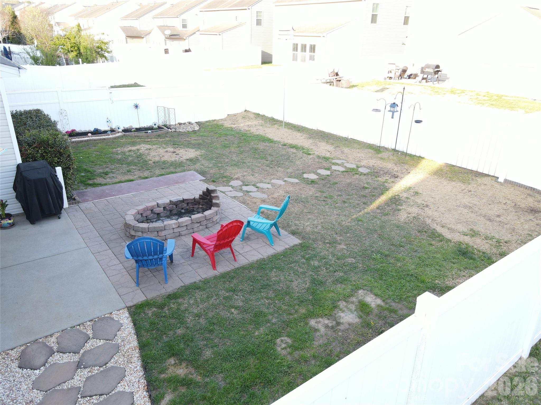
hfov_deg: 71.6
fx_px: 375
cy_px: 202
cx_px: 270
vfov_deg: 56.8
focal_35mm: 24
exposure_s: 1/60
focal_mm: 4.5
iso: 100
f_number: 2.8
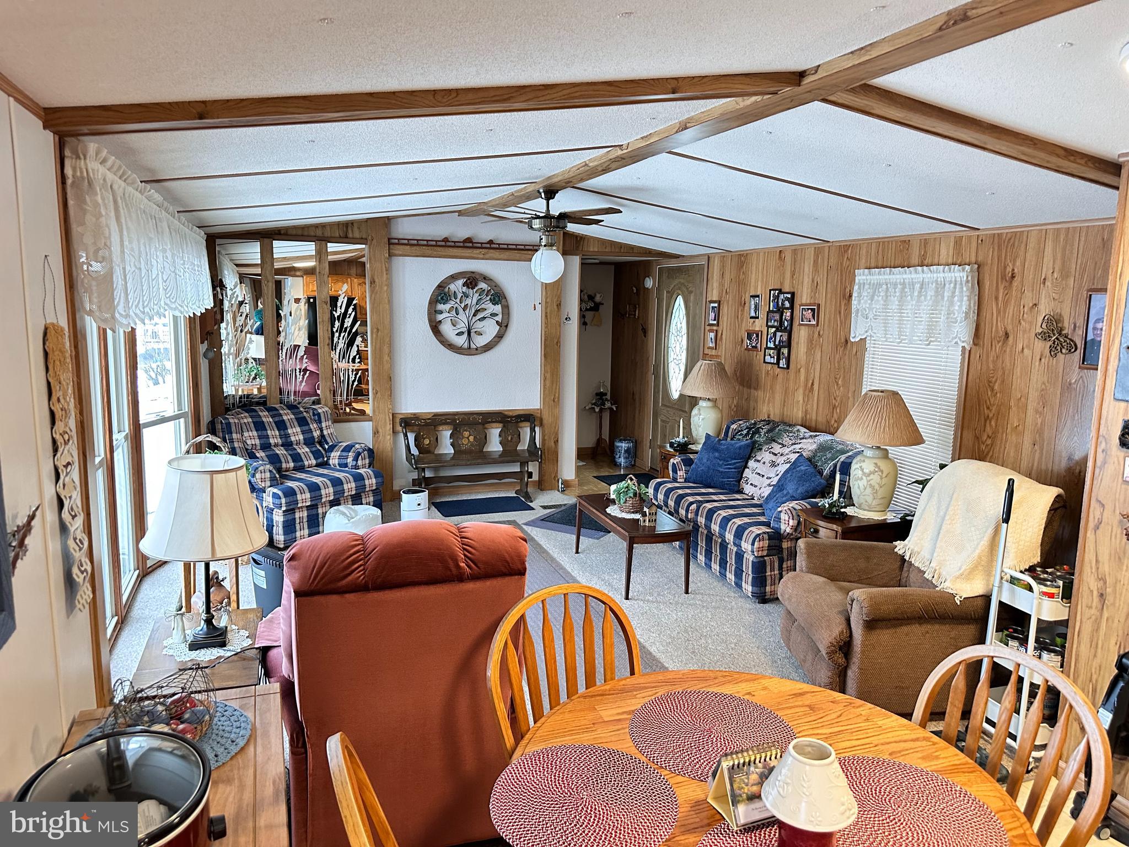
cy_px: 424
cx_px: 564
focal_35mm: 24
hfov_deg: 71.6
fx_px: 783
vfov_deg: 56.8
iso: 500
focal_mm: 6.86
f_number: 1.78
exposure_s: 1/60
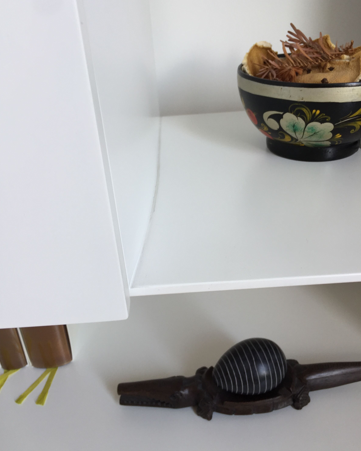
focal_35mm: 31
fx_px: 414
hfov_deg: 47.1
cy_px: 218
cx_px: 181
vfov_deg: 57.2
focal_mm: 4.15
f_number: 2.2
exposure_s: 1/50
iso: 40
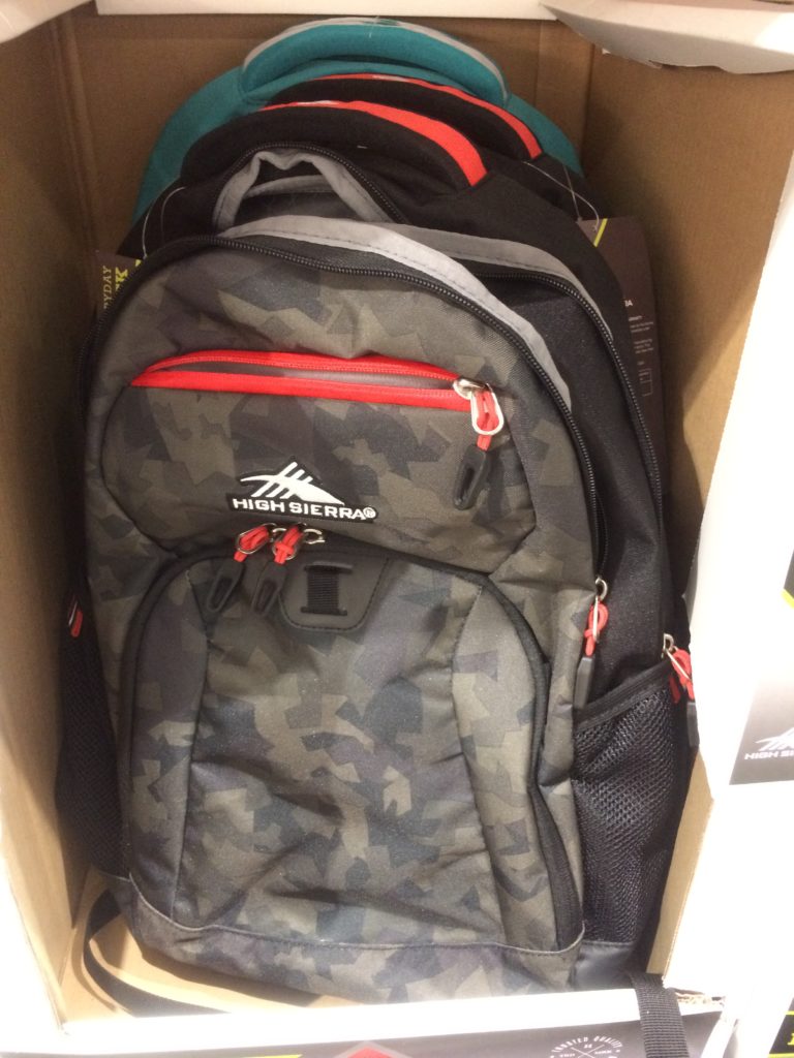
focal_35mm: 29
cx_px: 397
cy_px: 529
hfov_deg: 48.2
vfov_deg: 61.7
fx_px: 887
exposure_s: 1/15
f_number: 2.2
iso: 320
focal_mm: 4.15
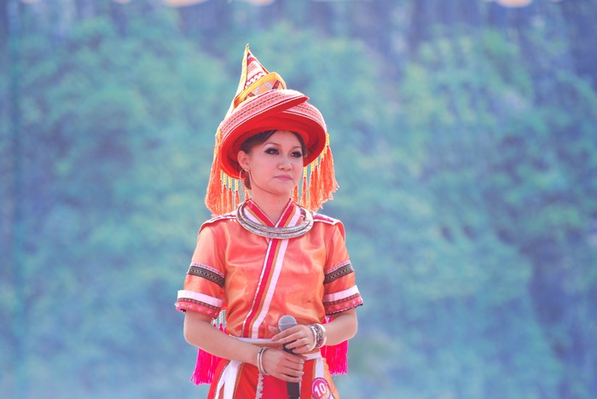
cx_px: 298
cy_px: 200
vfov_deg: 4.6
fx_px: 4979
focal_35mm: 300
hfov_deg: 6.9
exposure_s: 1/400
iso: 100
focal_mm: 200
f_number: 4
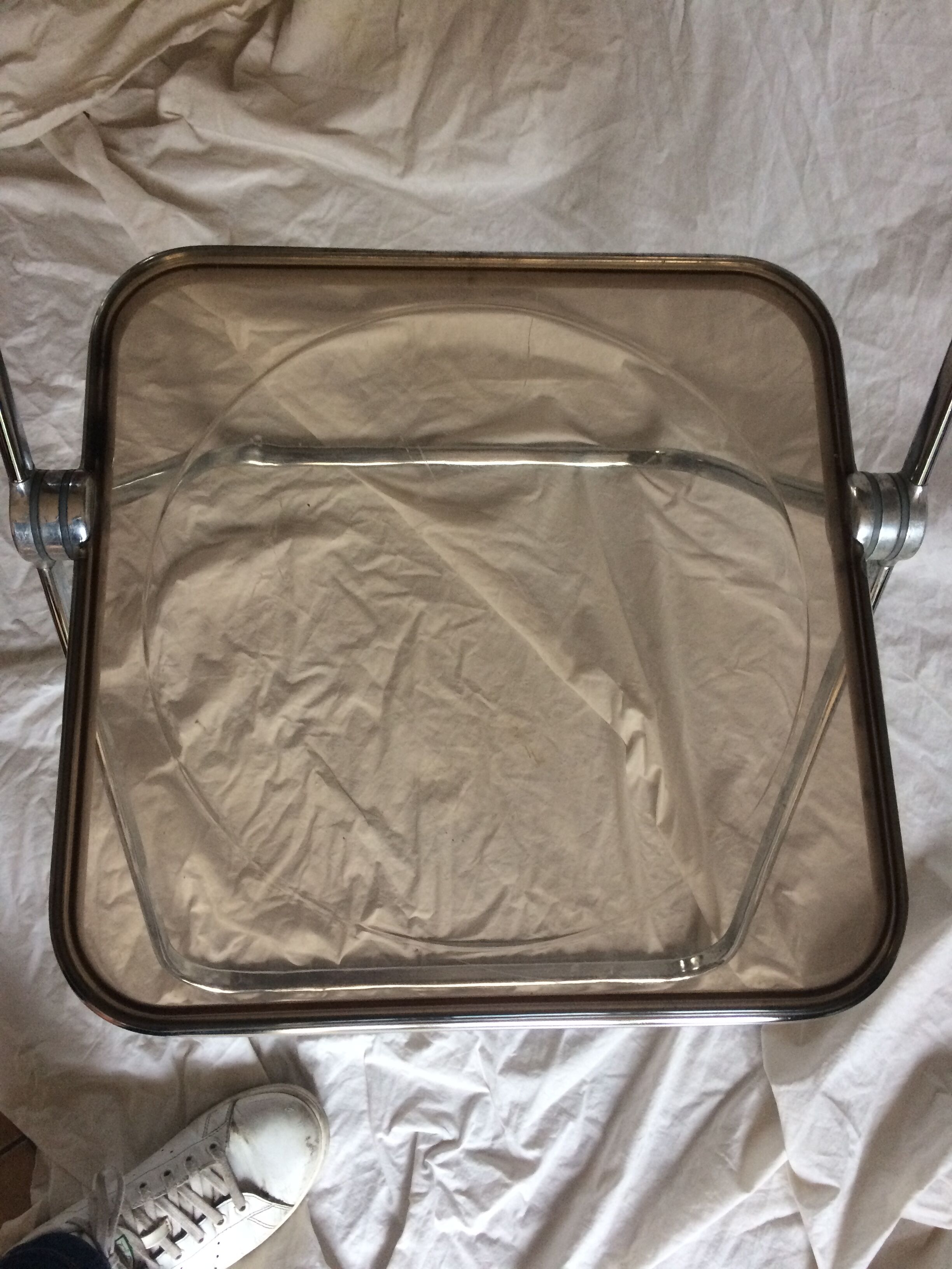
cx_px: 476
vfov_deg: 61.7
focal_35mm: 29
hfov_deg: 48.2
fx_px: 1063
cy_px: 634
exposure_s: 1/33
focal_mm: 4.15
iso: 200
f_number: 2.2
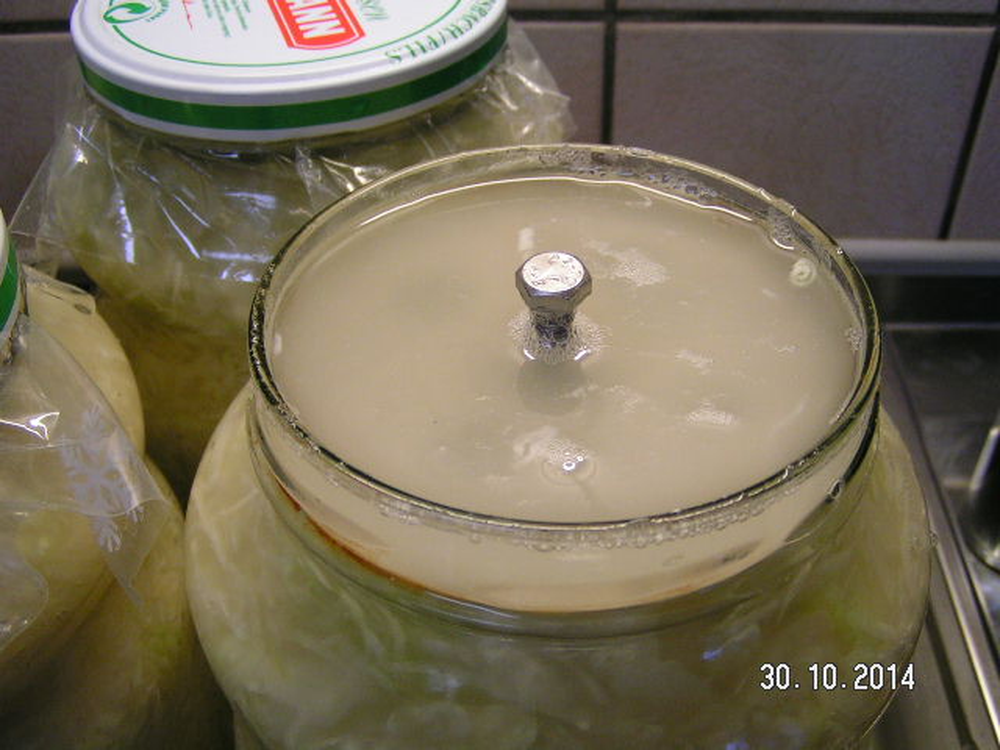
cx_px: 500
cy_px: 375
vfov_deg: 37.7
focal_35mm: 38
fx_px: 1098
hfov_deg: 49.0
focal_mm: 5.8
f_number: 2.8
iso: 125
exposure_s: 1/40
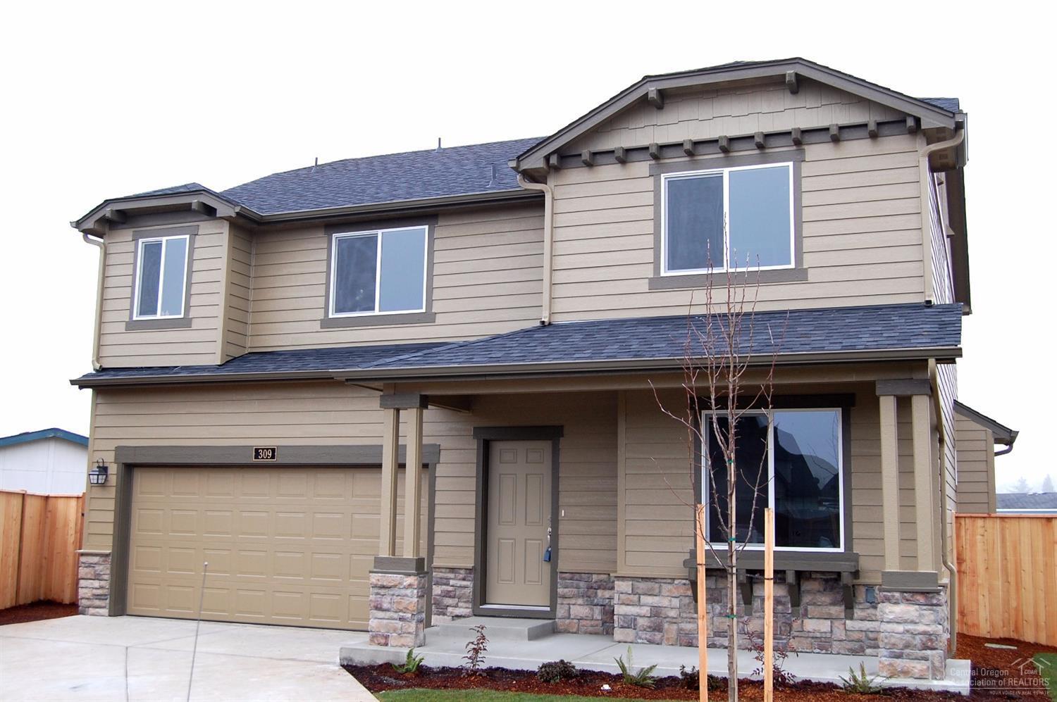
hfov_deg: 49.6
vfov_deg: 34.1
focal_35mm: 39
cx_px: 528
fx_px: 1144
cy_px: 351
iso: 320
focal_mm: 26
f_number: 5.6
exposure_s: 1/125
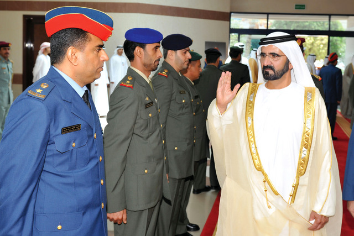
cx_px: 177
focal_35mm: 29
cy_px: 118
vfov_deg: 45.0
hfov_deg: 63.6
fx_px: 285
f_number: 4.5
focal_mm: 29
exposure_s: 1/250
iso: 400
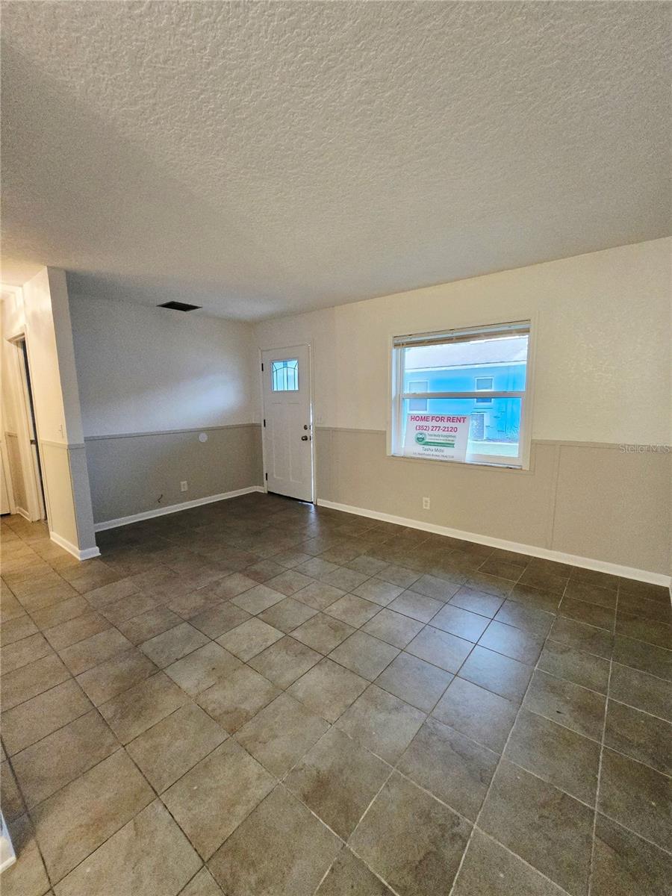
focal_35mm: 13
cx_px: 336
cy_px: 448
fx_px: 336
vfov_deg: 106.2
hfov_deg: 89.9
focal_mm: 2.2
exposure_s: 1/60.2
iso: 800
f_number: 2.2
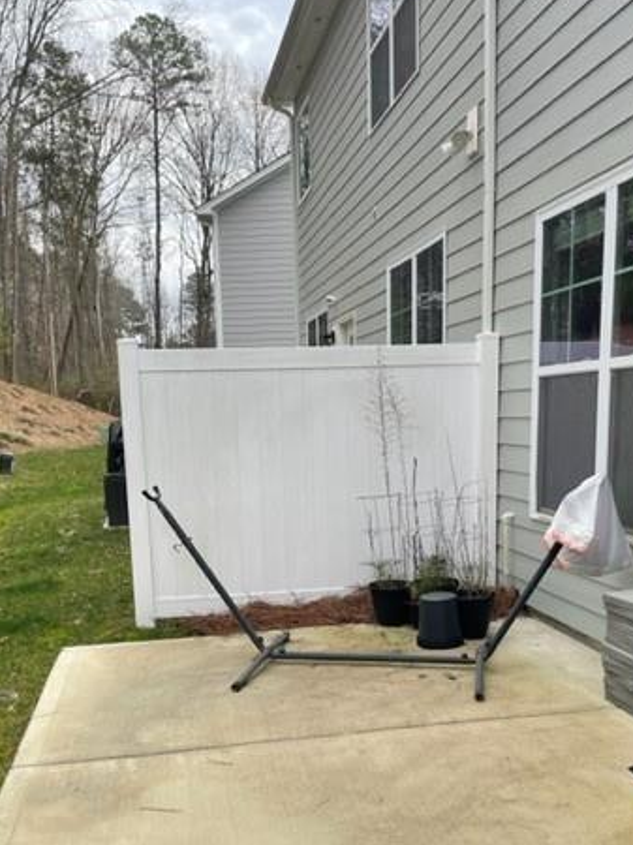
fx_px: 903
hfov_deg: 38.6
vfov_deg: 49.1
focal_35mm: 37
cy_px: 576
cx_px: 299
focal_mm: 4.2
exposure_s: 1/619
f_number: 1.6
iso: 32
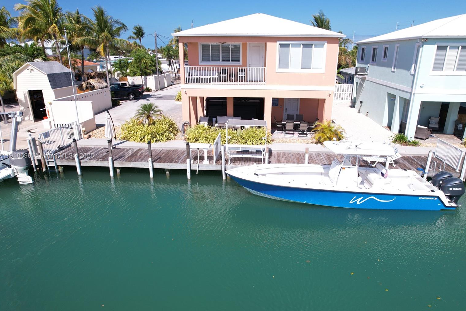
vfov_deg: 55.1
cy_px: 156
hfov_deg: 76.1
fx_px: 298
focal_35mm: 23
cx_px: 240
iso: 100
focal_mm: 8.38
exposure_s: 1/120
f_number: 2.8
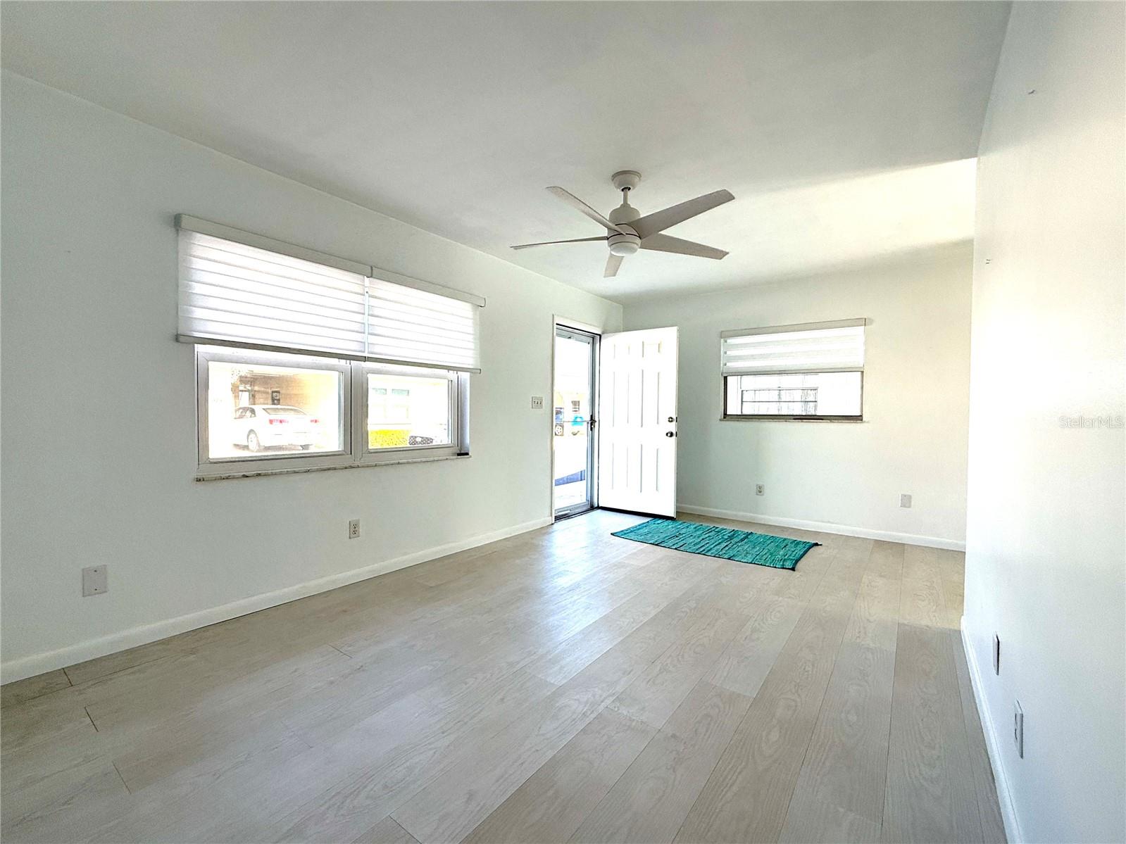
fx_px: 455
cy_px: 422
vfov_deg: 85.7
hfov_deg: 102.1
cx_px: 563
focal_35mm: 14
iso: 64
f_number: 2.2
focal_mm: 2.22
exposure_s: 1/383
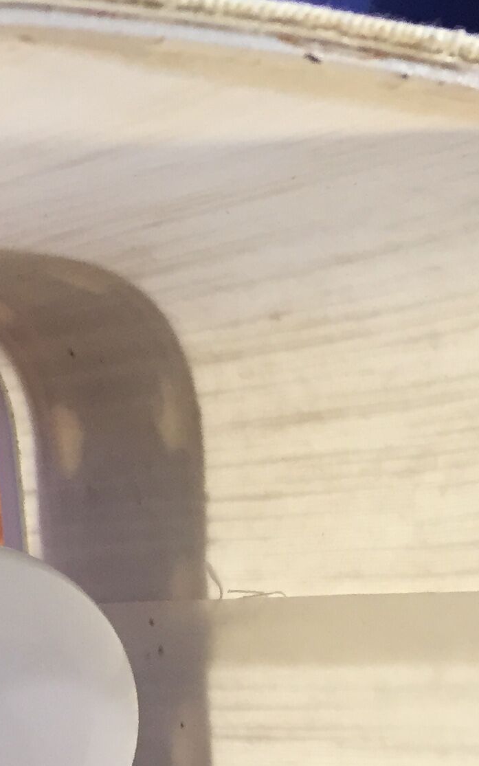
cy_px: 714
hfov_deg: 14.5
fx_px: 1880
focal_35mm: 90
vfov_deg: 22.4
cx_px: 110
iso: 80
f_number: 2.2
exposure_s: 1/33
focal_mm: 4.15
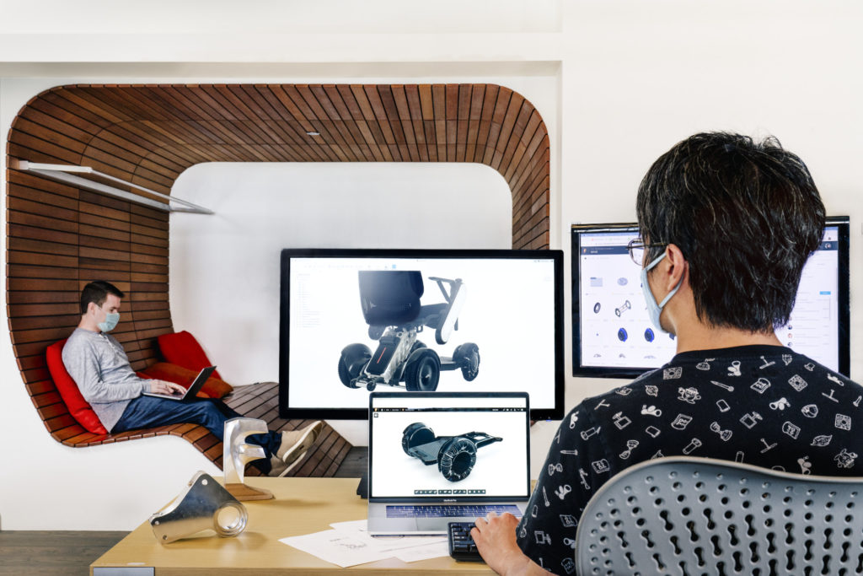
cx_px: 432
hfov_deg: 50.7
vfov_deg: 35.1
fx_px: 911
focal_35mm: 38
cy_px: 288
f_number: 10
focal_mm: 38
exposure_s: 1/10
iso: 640
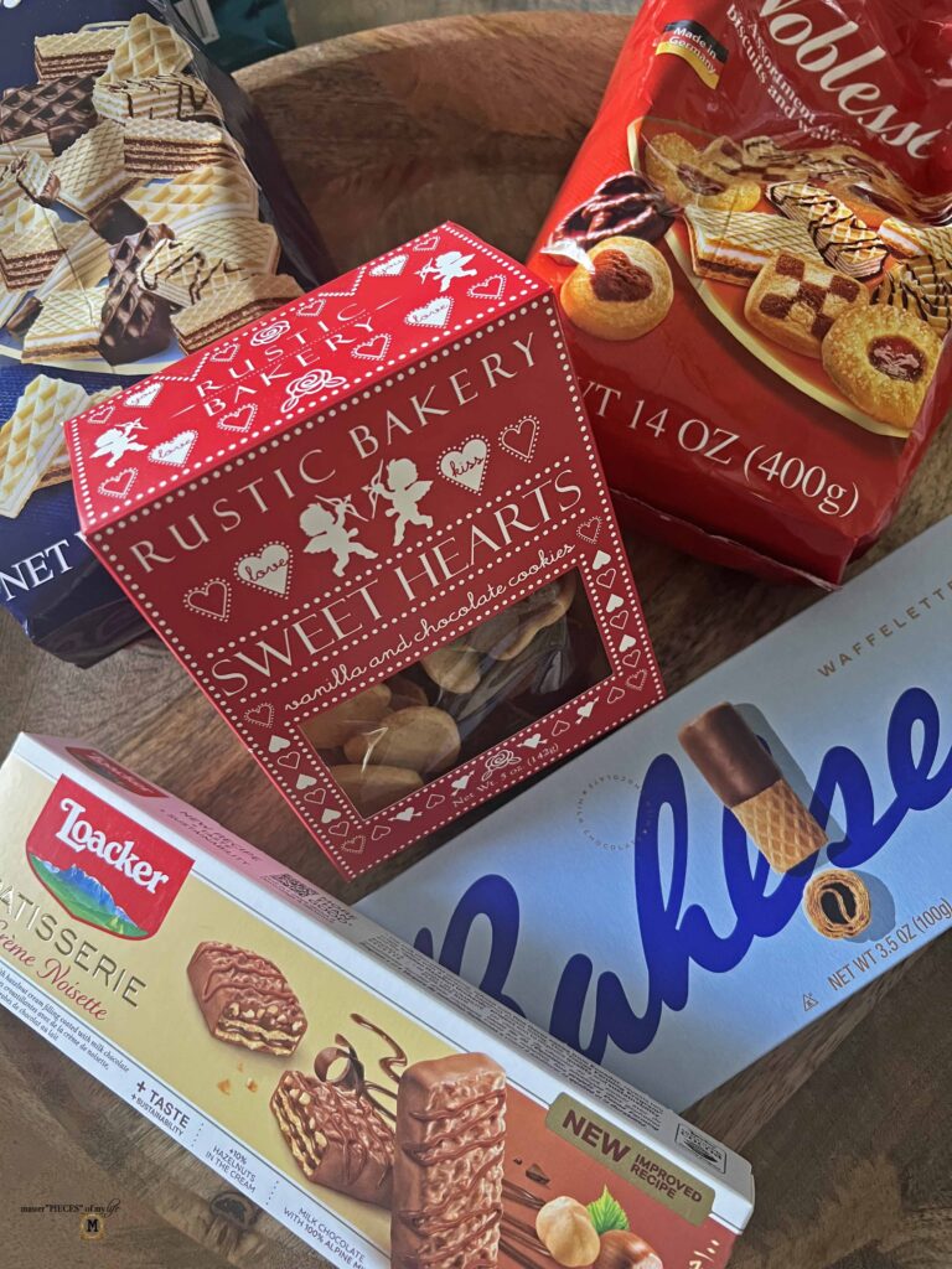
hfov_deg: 53.1
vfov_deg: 67.3
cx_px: 476
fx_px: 953
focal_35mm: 26
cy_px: 634
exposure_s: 1/60
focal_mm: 5.7
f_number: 1.5
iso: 320
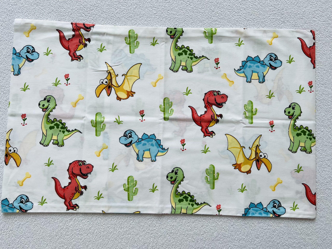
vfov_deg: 53.1
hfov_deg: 67.3
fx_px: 249
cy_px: 124
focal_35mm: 26
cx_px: 166
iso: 40
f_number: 1.5
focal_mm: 5.7
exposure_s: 1/121
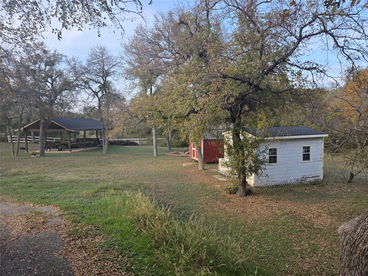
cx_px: 184
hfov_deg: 73.9
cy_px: 138
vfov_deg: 58.9
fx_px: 245
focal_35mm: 23
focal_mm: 5.4
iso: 25
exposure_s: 1/323
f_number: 1.8
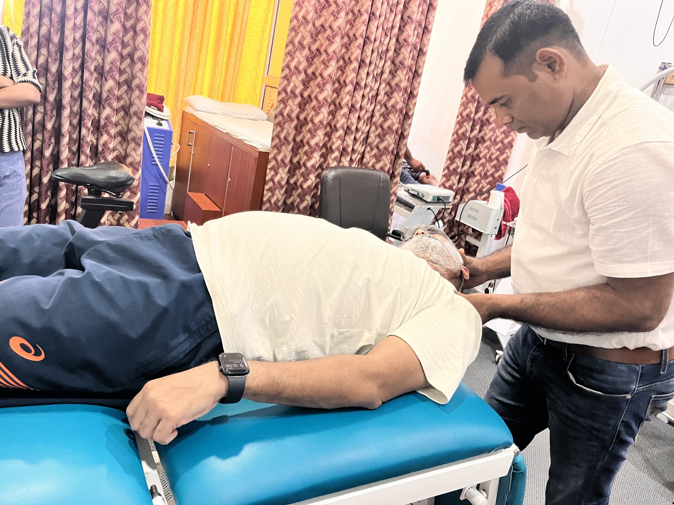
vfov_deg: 53.1
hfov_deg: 67.3
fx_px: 506
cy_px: 252
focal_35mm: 26
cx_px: 337
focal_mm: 5.1
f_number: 1.6
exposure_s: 1/50
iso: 320
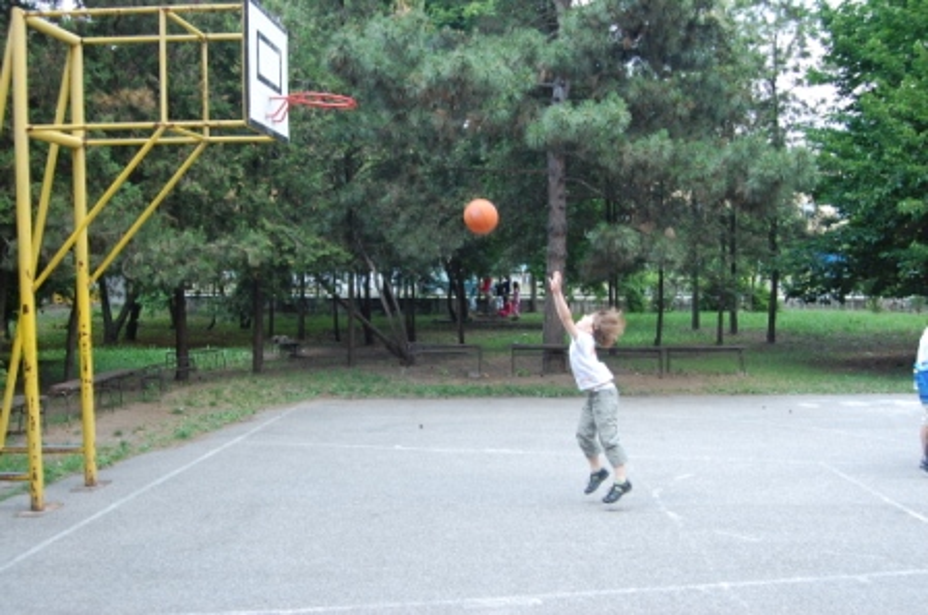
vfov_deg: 34.1
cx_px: 464
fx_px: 1004
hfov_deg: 49.6
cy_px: 308
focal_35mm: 39
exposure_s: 1/125
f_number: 5.6
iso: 360
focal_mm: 26
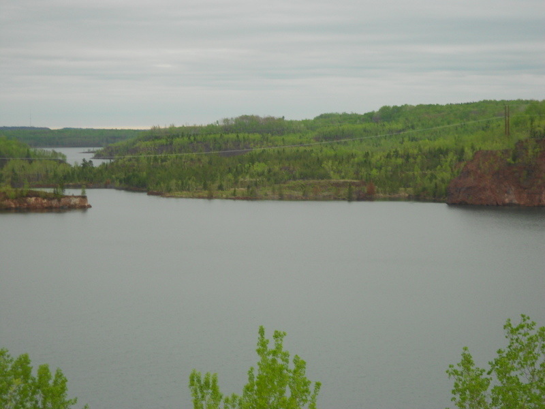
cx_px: 272
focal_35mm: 99
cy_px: 204
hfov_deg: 19.8
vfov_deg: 14.9
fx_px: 1559
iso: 80
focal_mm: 17.6
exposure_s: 1/80
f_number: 5.5
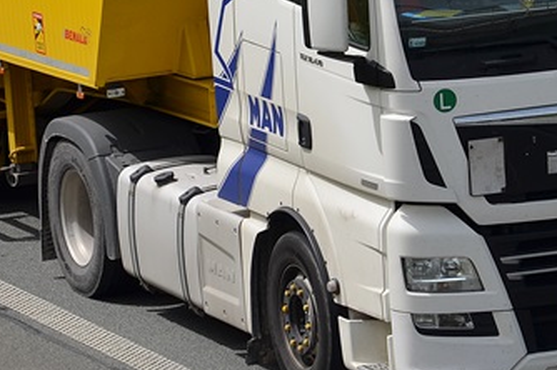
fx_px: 5830
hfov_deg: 5.5
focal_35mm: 377
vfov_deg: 3.6
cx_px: 252
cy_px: 7
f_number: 5.6
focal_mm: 105
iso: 100
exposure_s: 1/1000
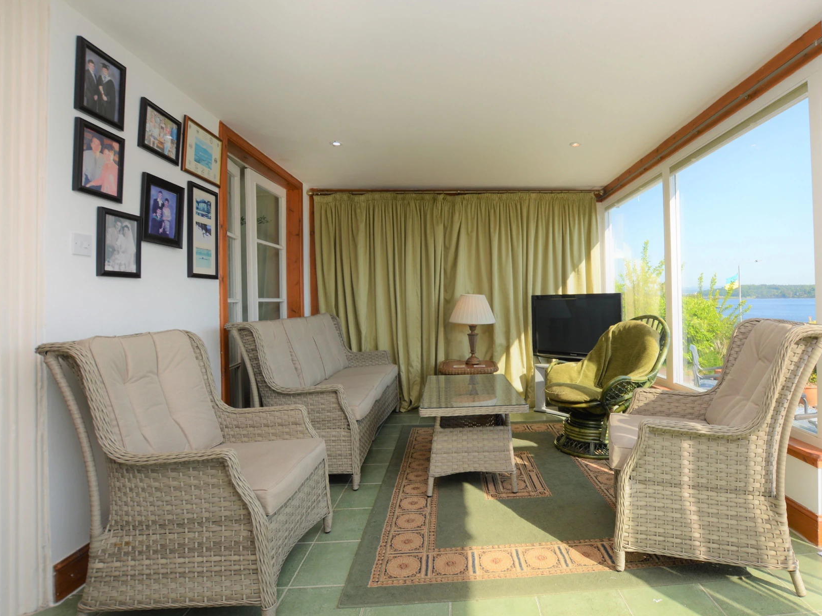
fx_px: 404
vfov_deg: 74.7
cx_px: 471
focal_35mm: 17
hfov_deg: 90.4
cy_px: 300
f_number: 5.6
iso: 100
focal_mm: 10
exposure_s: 1/125
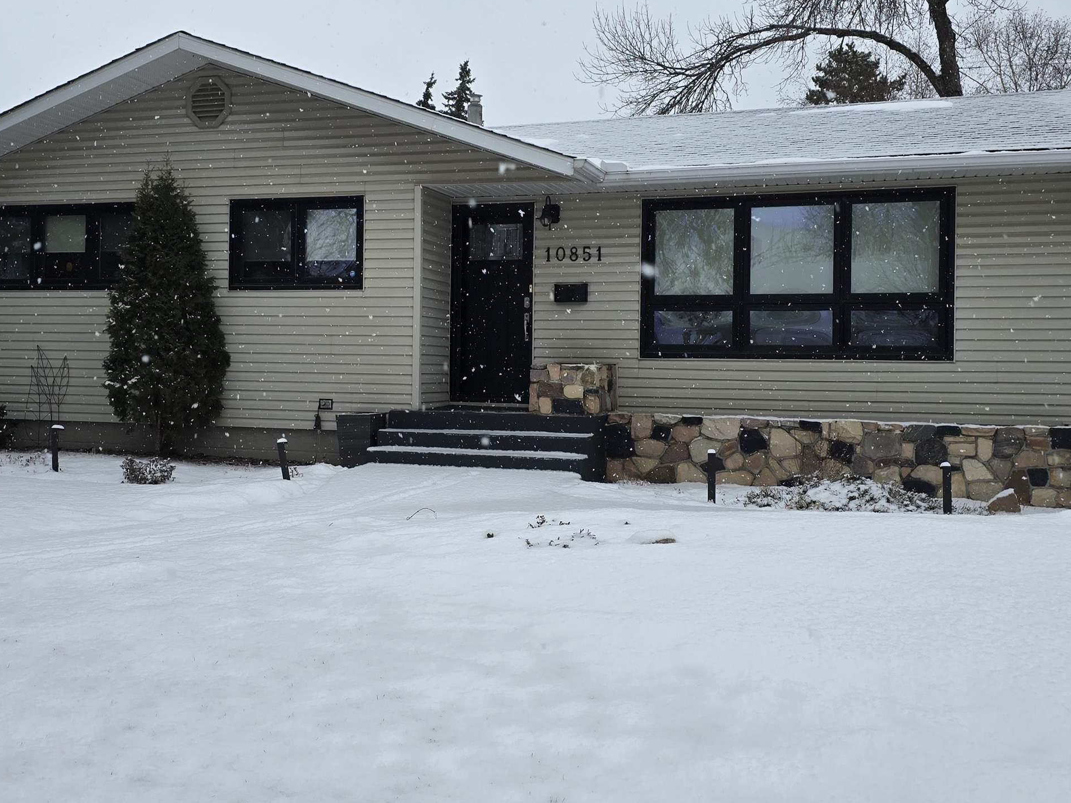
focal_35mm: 37
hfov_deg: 50.1
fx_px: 1145
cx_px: 487
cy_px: 350
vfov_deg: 38.6
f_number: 1.7
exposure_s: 1/302
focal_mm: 6.3
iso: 12
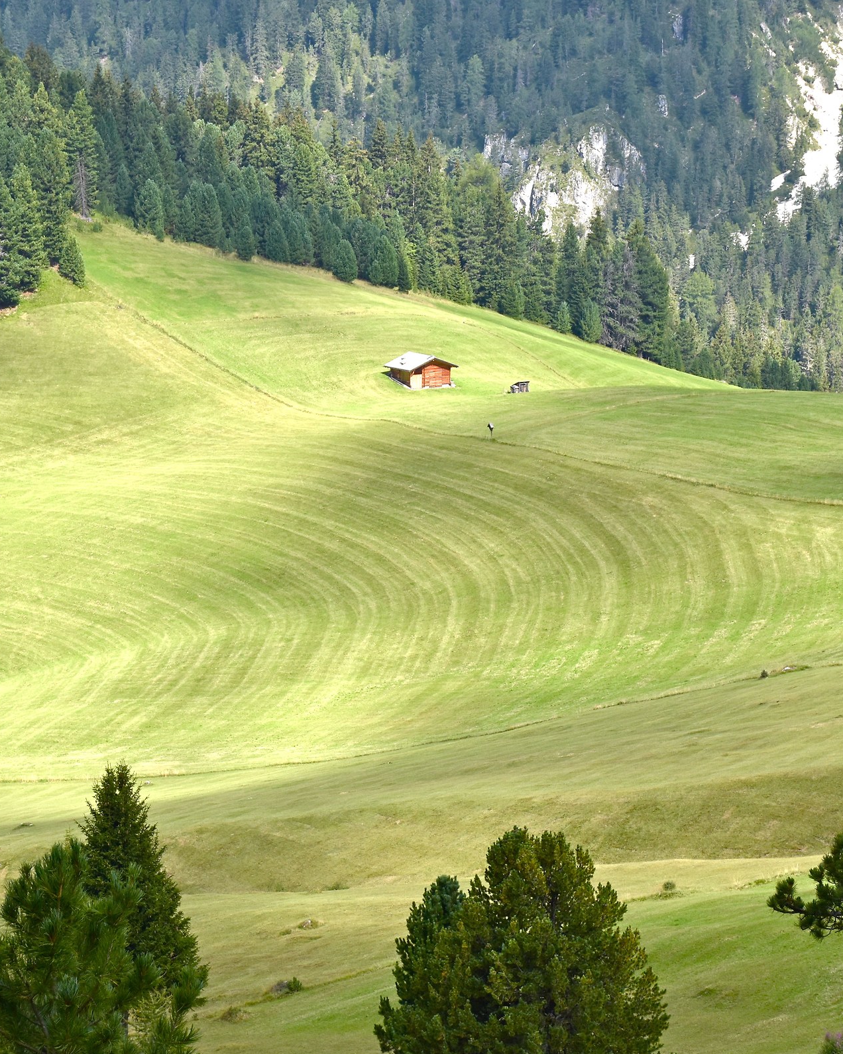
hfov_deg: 13.0
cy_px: 530
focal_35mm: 119
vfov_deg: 16.2
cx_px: 341
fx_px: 3711
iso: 200
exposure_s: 1/500
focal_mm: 56
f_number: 9
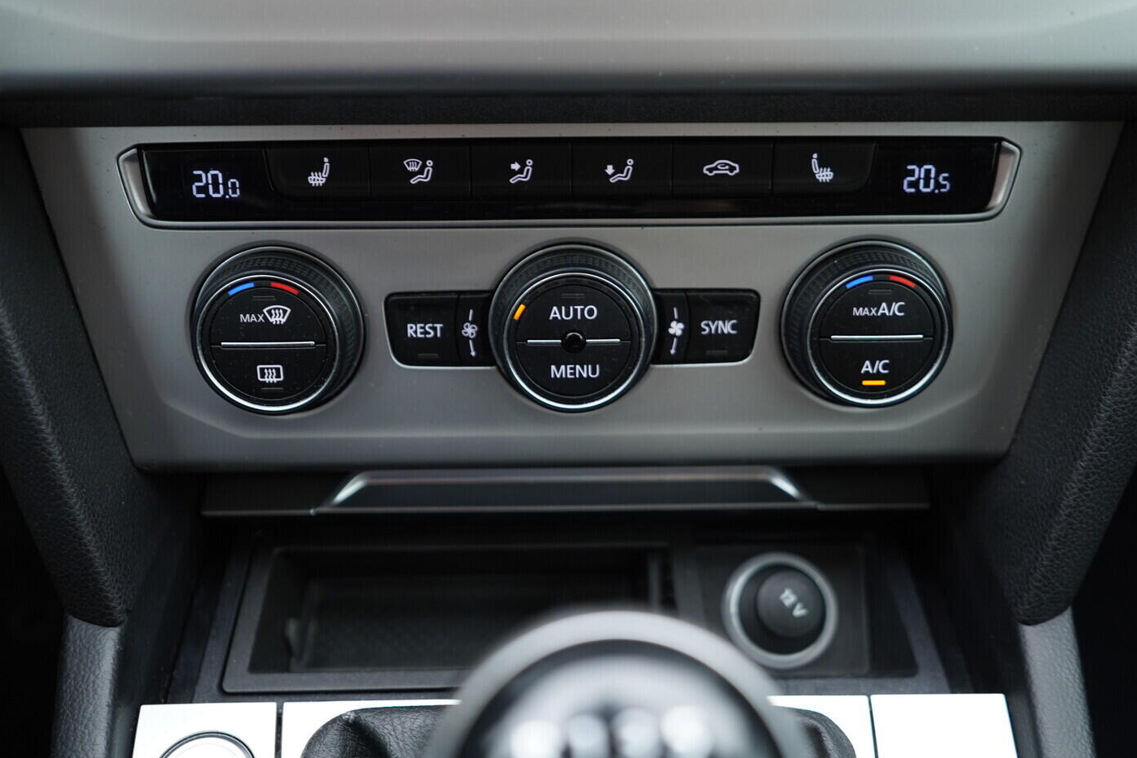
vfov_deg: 35.9
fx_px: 1168
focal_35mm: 37
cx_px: 573
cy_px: 373
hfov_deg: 51.9
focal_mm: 24
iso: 320
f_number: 2.8
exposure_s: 1/40
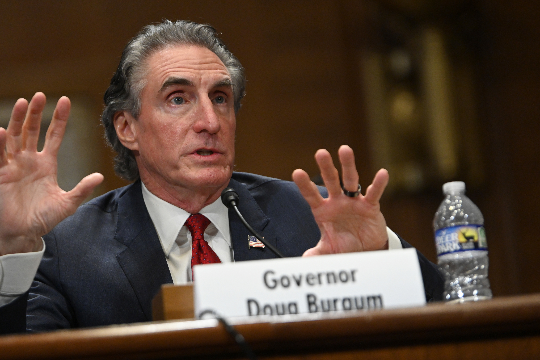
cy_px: 151
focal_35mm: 190
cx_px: 221
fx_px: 2850
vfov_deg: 7.2
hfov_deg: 10.8
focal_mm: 160
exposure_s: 1/640
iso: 3200
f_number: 3.5
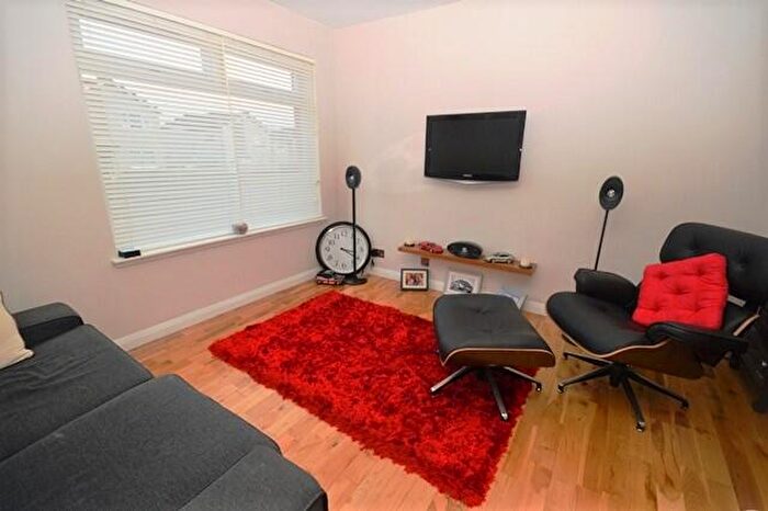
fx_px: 320
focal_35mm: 15
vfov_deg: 77.3
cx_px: 384
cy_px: 256
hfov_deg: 100.4
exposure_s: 1/60
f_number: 8
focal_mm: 10
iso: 360
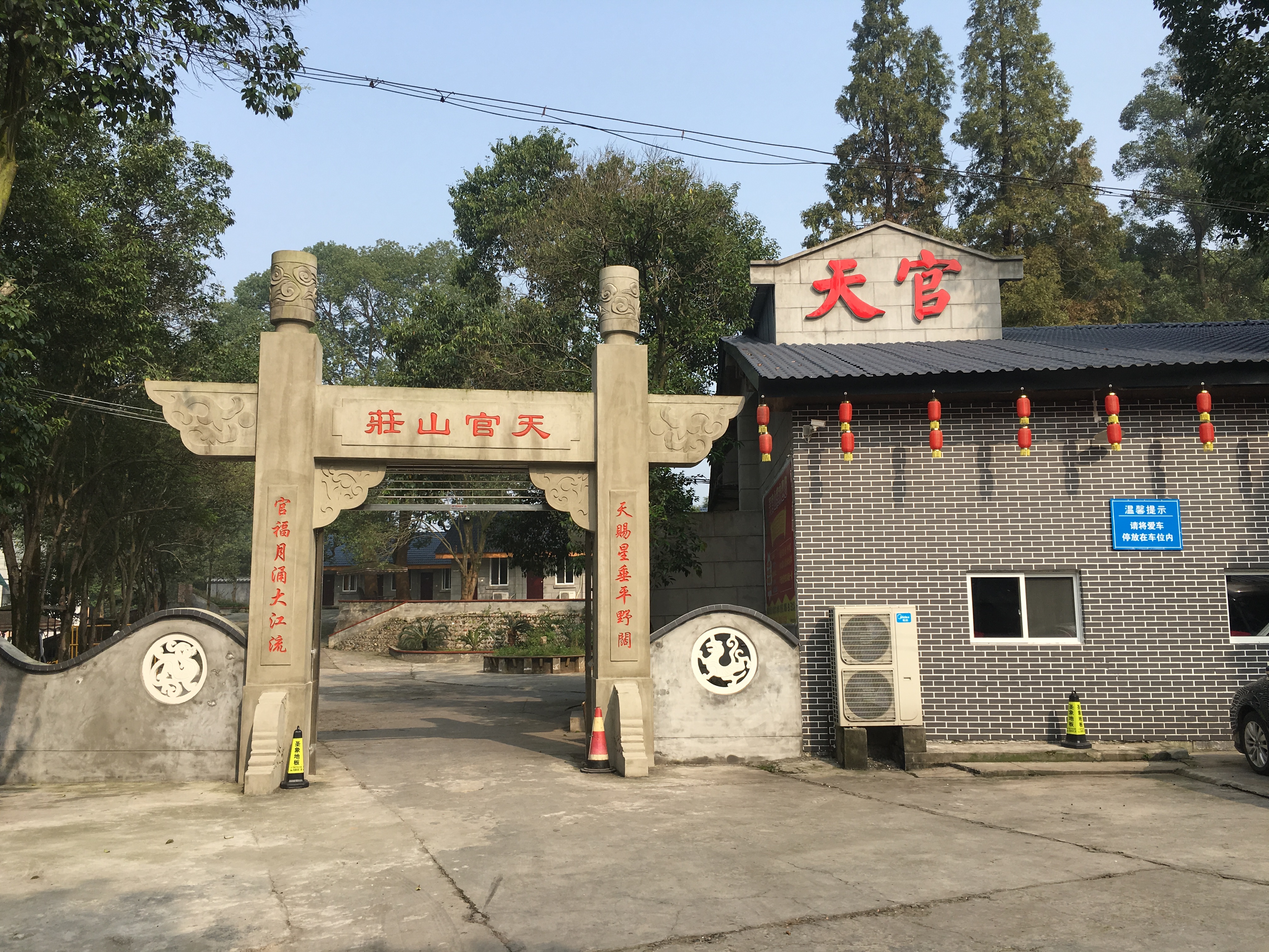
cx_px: 634
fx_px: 1063
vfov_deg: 48.2
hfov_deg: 61.7
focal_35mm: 29
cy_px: 476
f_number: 2.2
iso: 25
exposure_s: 1/1054
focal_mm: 4.15
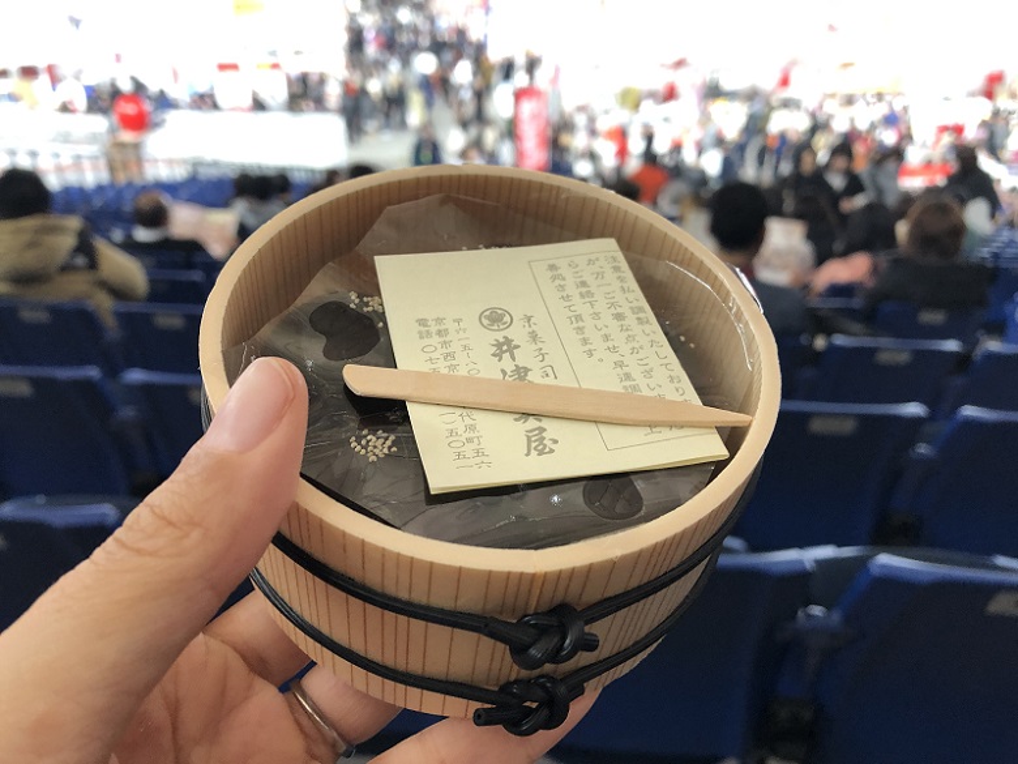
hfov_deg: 63.4
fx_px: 823
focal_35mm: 28
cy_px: 382
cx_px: 509
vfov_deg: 49.7
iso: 40
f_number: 1.8
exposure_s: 1/30
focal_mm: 3.99
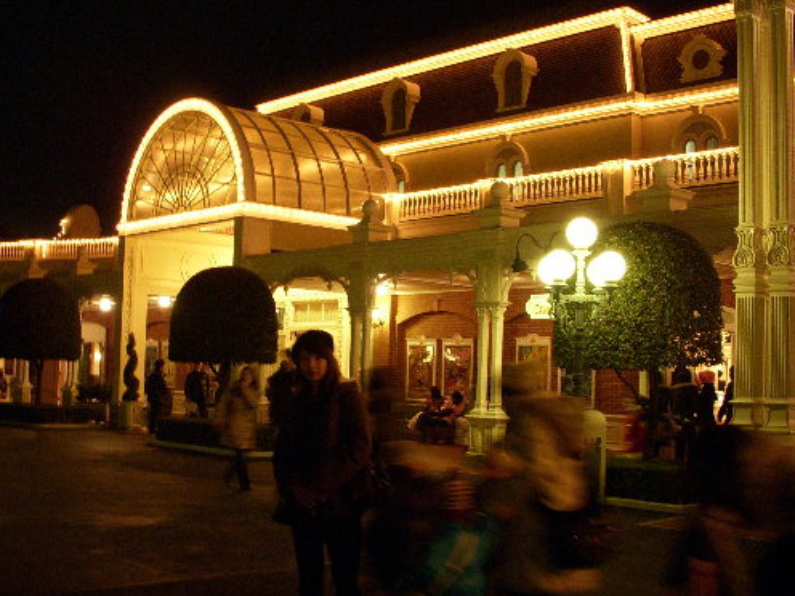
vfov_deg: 31.5
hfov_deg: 41.2
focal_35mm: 46
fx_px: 1056
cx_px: 370
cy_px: 324
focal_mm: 6.3
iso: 400
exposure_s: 1/5
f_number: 3.3
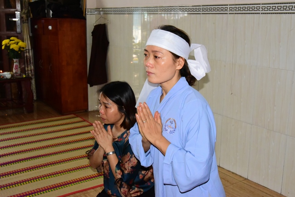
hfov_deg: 48.4
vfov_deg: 33.4
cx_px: 148
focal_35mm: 40
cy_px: 98
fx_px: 328
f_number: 13
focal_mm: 40
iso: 12800
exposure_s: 1/100
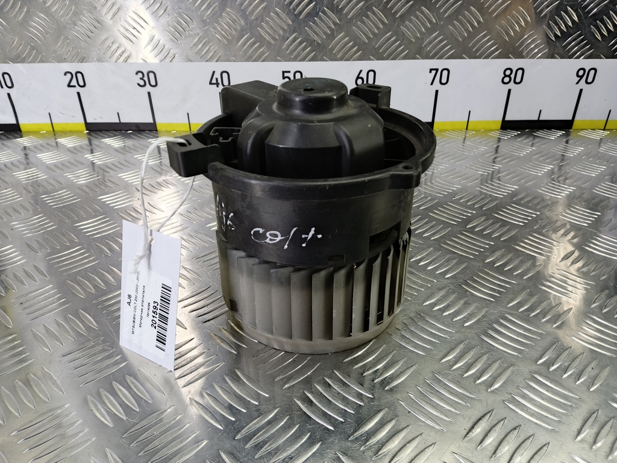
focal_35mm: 23
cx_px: 308
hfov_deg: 73.9
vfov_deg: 58.9
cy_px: 232
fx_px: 410
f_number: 1.6
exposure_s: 1/33.3
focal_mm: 4.11
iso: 129
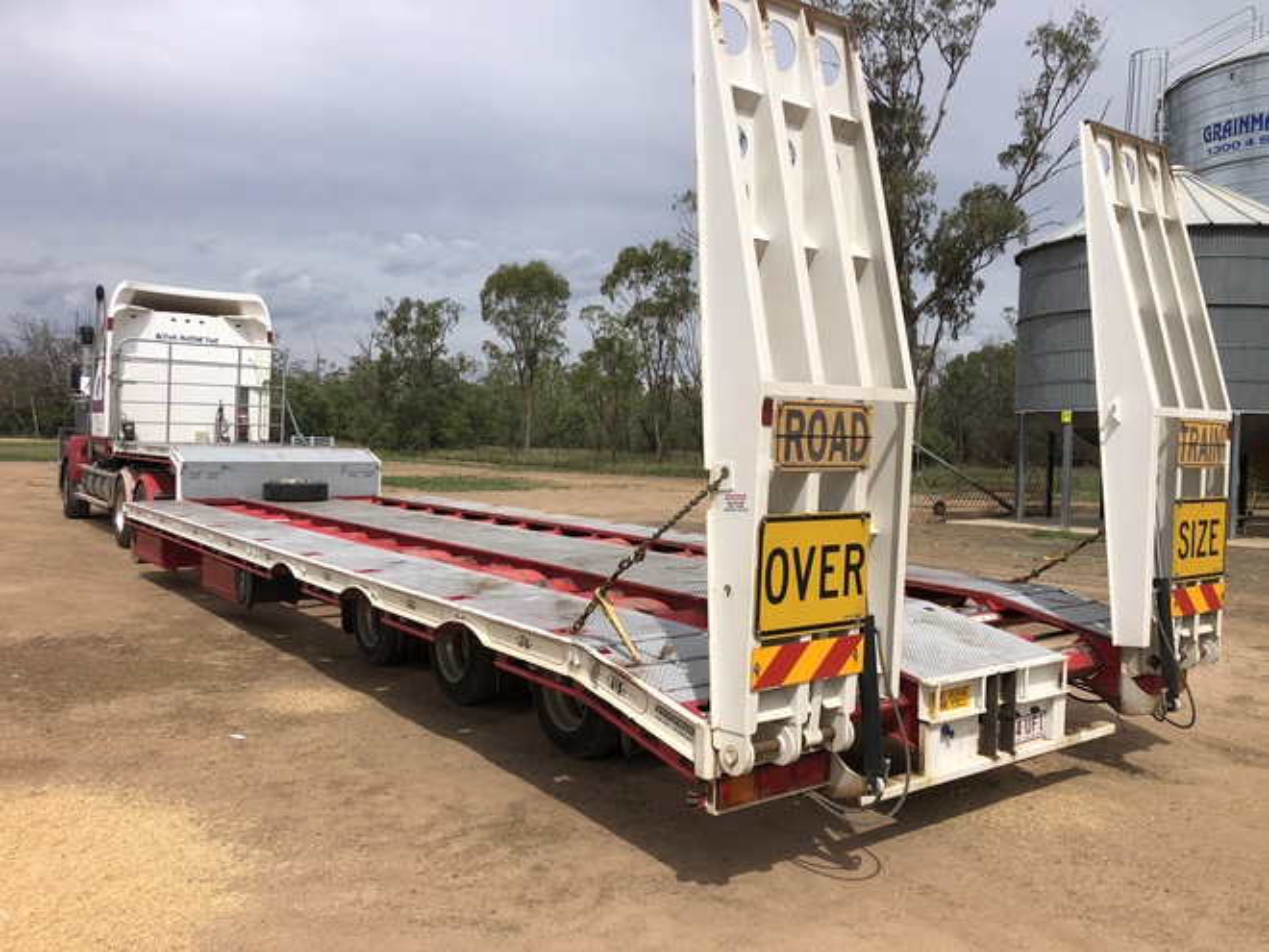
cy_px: 476
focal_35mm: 28
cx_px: 634
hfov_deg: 63.4
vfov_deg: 49.7
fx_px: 1026
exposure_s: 1/4000
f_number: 1.8
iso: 20
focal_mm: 3.99
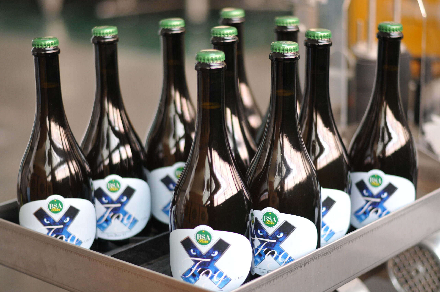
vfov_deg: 18.1
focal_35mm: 75
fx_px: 915
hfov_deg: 27.0
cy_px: 146
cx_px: 220
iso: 400
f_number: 1.8
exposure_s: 1/80
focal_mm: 50
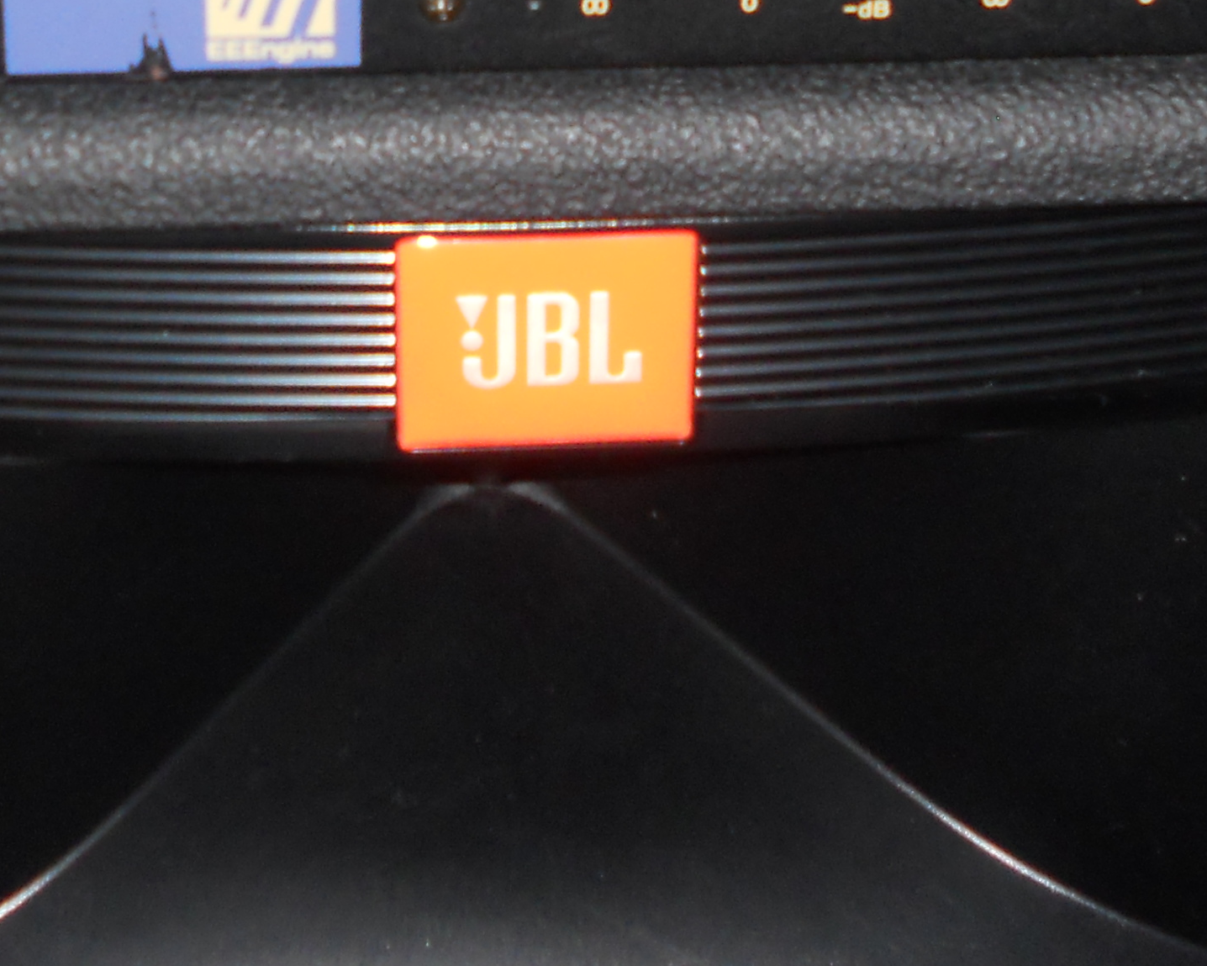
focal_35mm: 87
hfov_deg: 21.9
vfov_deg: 17.1
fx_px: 3108
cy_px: -115
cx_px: 425
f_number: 3.5
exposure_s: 1/25
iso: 200
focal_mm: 5.8
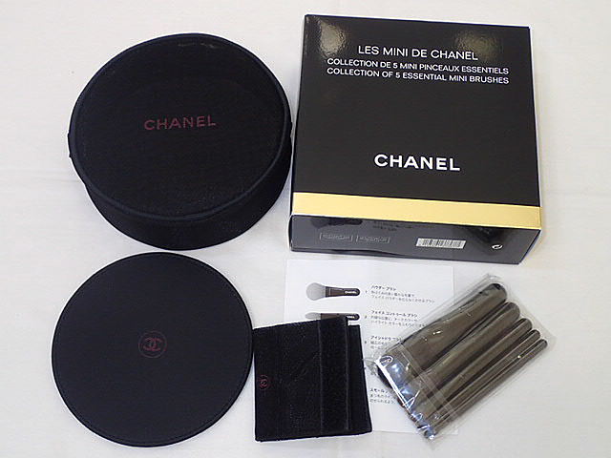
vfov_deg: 29.7
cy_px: 229
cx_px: 306
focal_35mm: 49
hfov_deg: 38.9
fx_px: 865
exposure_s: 1/50
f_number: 3.2
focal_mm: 8.99
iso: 200
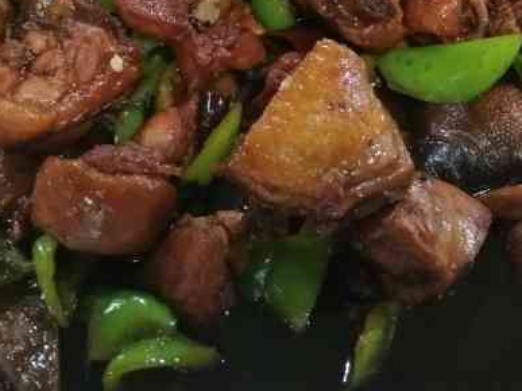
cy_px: 56
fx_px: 573
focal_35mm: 38
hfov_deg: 49.0
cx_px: 271
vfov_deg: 35.9
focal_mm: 3.66
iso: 1125
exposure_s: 1/16.7
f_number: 2.2
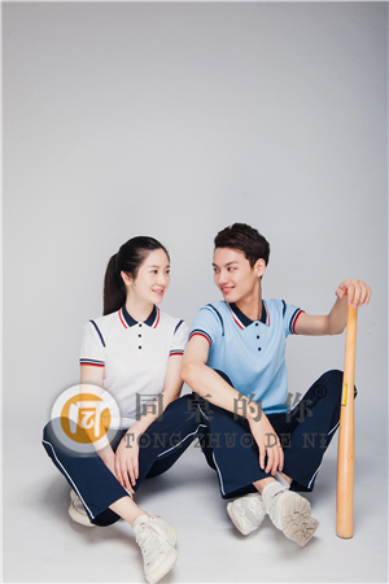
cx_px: 194
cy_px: 292
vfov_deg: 50.7
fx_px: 616
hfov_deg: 35.1
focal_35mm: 38
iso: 200
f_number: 13
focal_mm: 38
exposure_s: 1/125
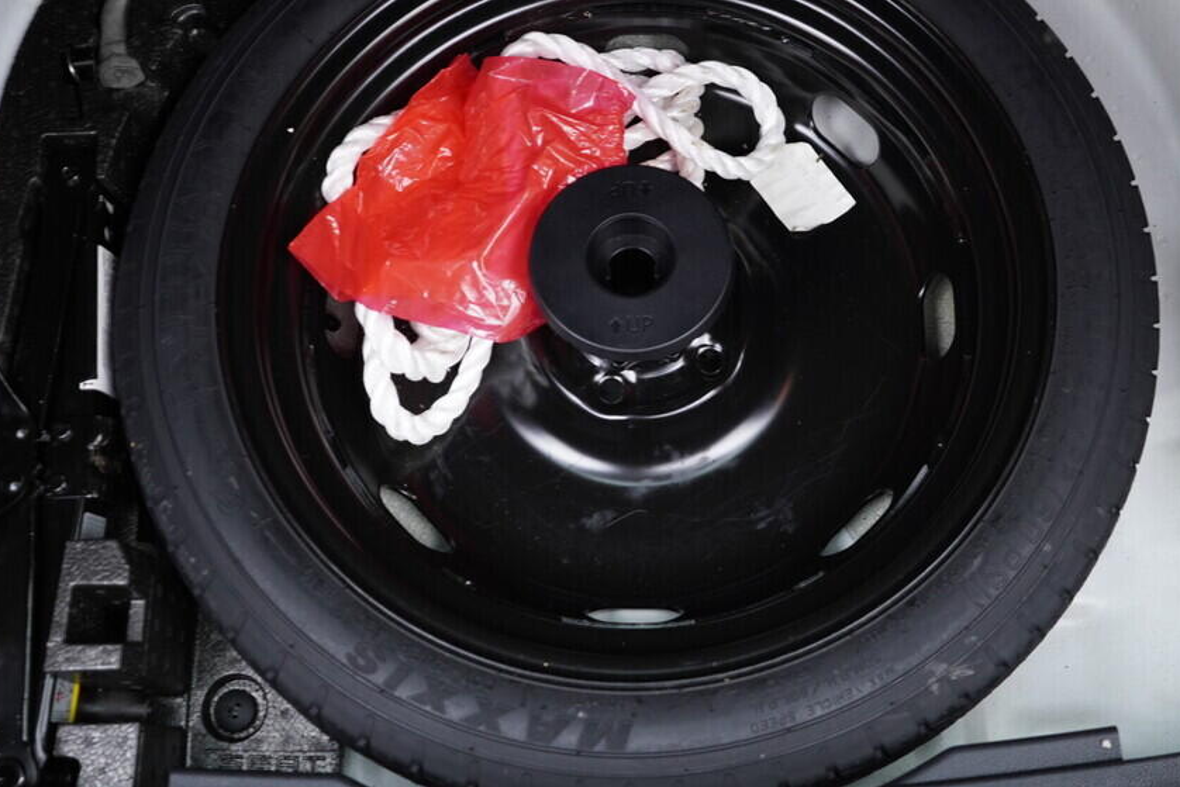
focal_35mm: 44
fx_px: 1442
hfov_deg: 44.4
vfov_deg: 30.4
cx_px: 679
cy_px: 312
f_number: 2.8
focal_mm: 24
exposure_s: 1/40
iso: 400
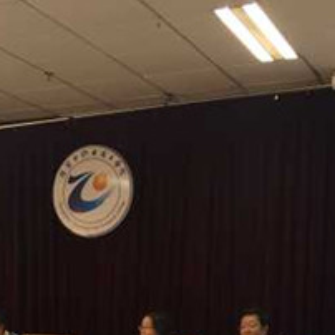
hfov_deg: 22.5
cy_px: 371
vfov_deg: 21.5
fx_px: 832
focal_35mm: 76
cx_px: 83
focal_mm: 4.15
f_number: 2.2
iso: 160
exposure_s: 1/33
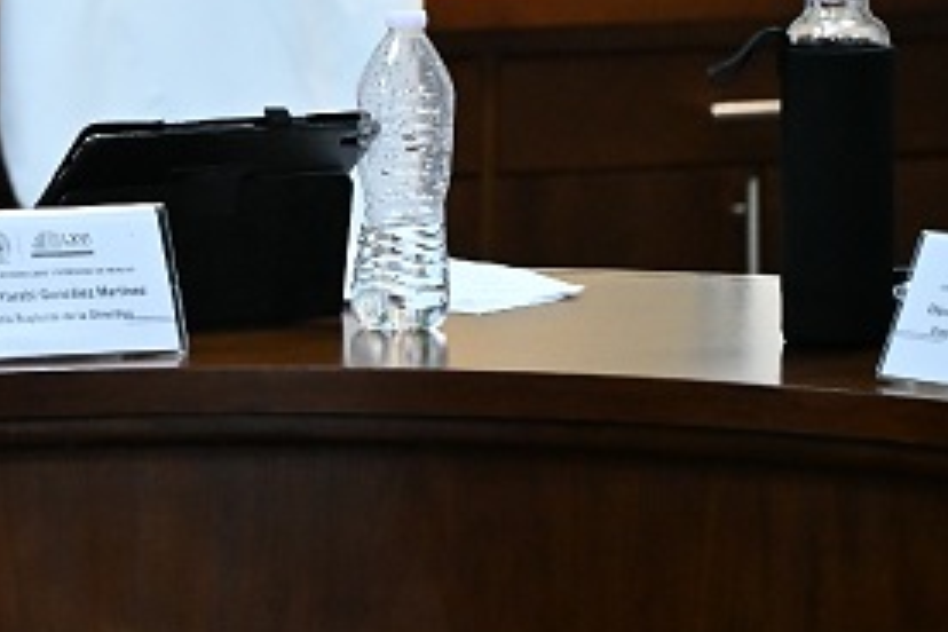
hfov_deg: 5.2
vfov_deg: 3.5
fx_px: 10296
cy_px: -134
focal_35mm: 391
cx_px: -453
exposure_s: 1/125
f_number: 4
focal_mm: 120
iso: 3600
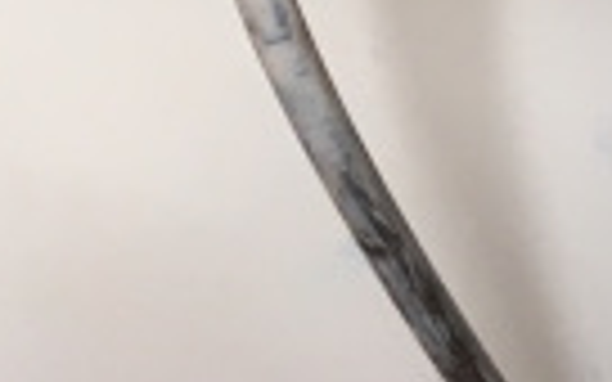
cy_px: -849
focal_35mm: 181
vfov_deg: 6.5
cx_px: -171
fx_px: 3019
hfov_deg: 11.3
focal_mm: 4.15
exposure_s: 1/30
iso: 50
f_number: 2.2
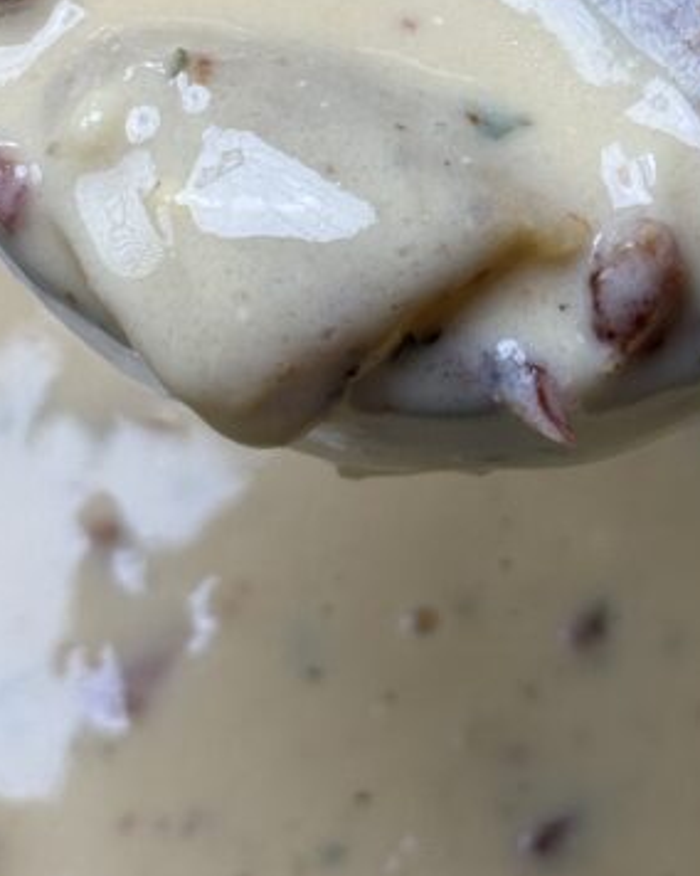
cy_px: 47
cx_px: 537
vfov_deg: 14.1
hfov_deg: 11.4
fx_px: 3496
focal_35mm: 135
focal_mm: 6.76
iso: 64
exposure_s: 1/165
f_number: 1.78
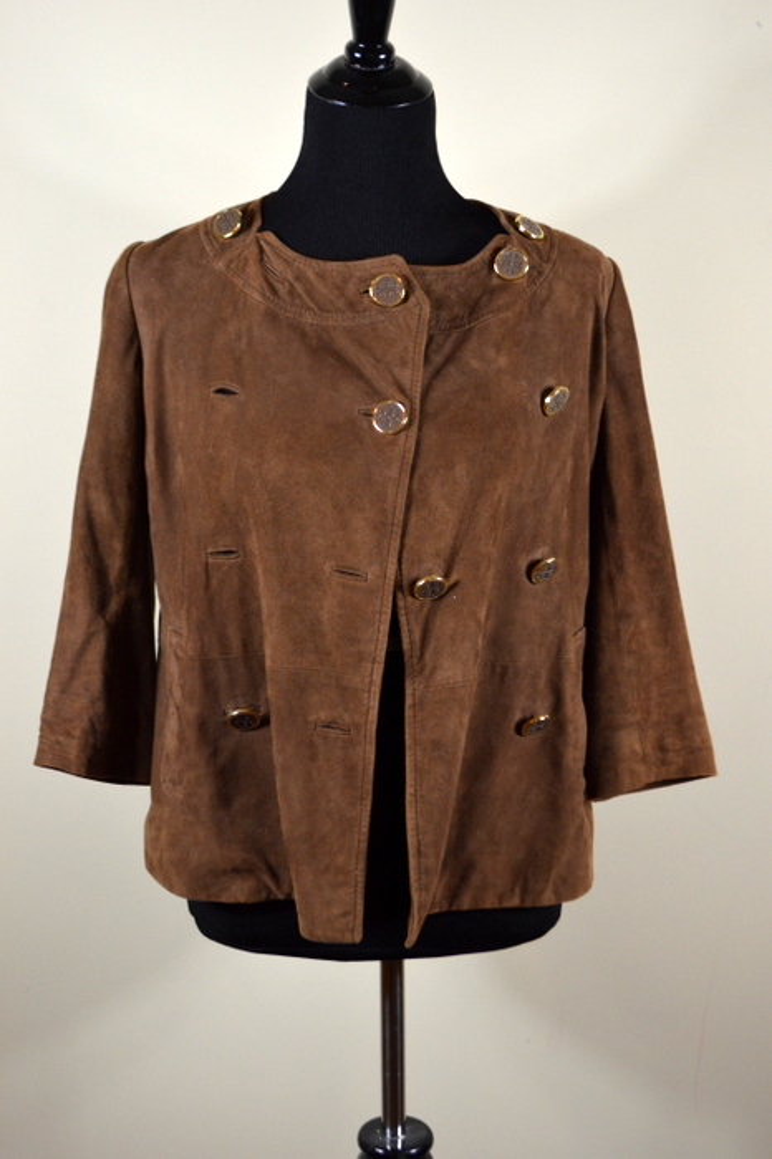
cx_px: 386
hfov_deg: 26.5
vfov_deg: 38.9
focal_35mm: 51
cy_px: 580
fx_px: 1642
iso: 800
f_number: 5
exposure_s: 1/60
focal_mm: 34
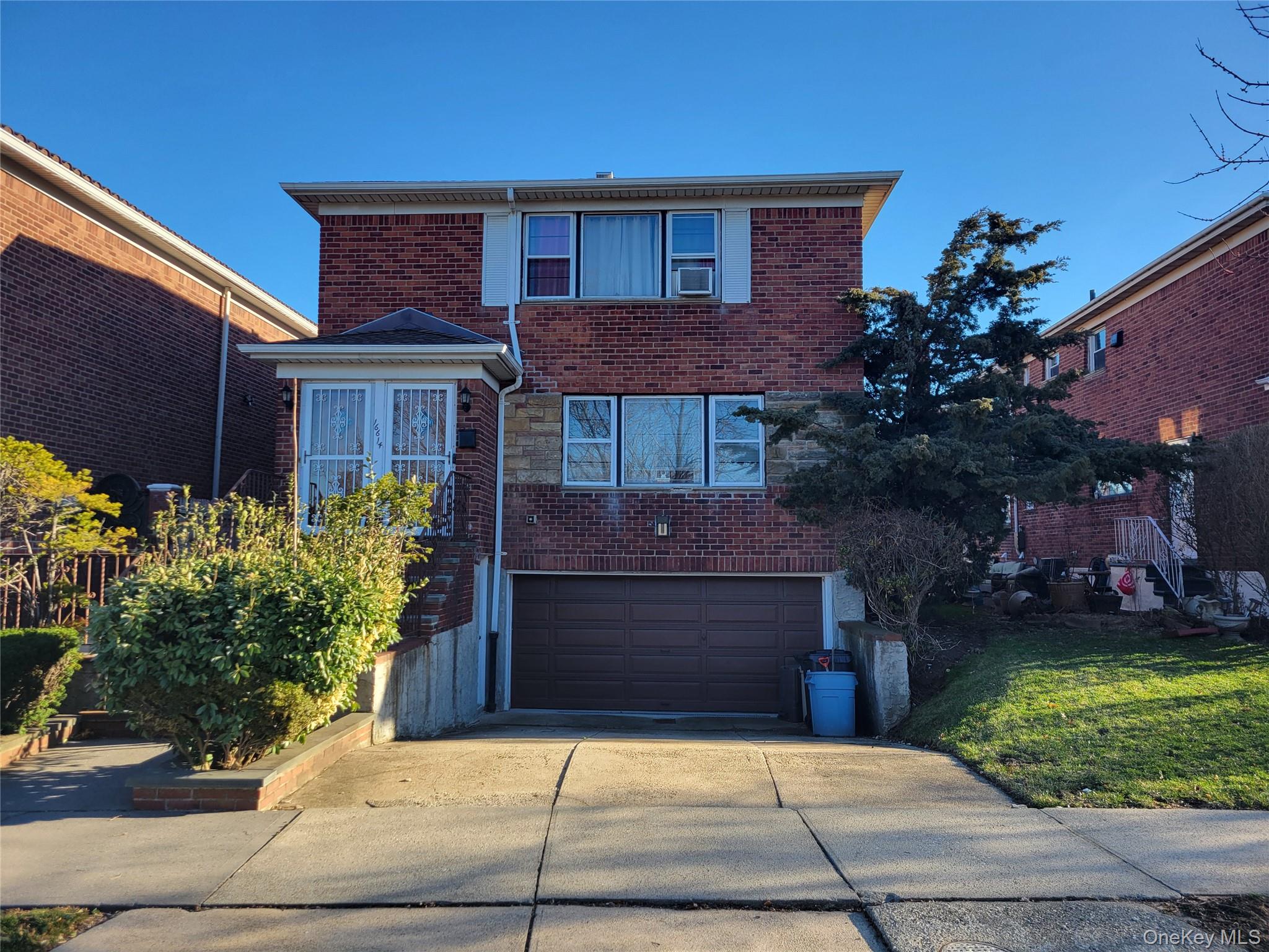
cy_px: 476
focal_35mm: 26
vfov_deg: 53.1
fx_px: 953
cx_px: 634
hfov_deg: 67.3
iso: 40
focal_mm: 5.4
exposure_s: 1/675
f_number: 1.8
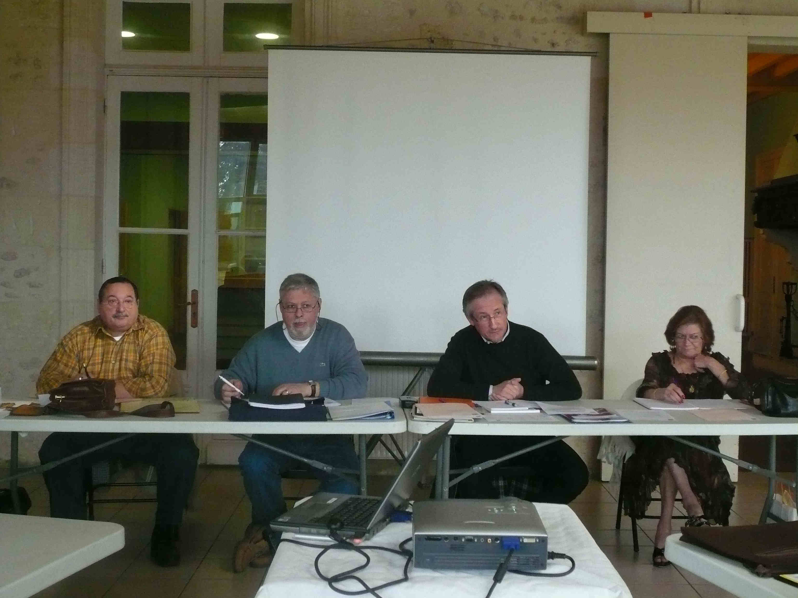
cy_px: 299
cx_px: 399
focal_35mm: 46
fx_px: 1060
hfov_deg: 41.2
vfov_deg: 31.5
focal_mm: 7.5
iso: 400
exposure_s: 1/60
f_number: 3.5
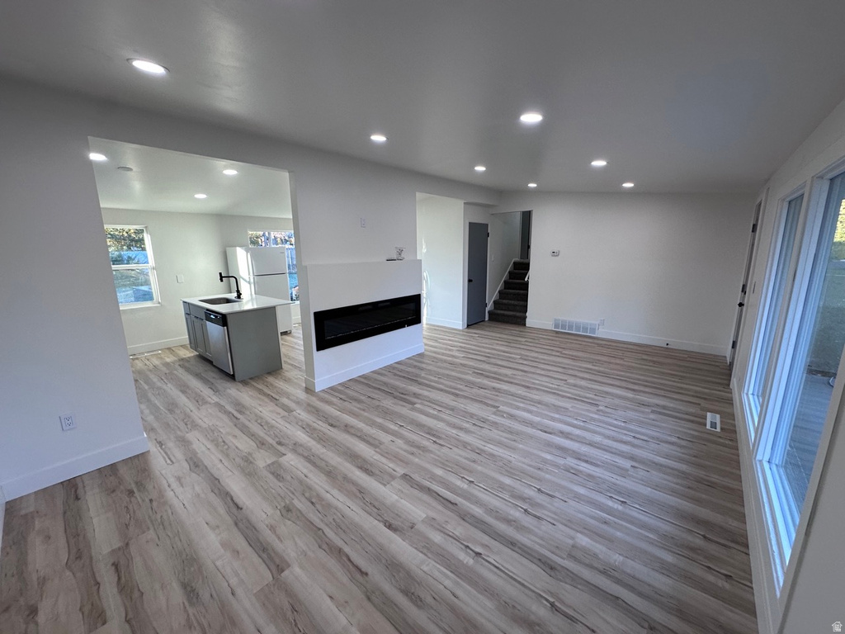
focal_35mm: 14
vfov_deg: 85.7
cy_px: 317
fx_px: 342
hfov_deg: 102.1
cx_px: 422
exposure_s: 1/120
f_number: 2.2
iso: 100
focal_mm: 2.22
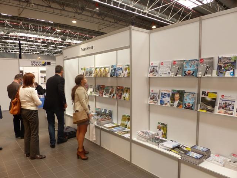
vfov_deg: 54.9
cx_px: 118
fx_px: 171
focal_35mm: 25
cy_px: 89
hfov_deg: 69.4
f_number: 3.5
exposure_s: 1/20
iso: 100
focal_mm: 4.5
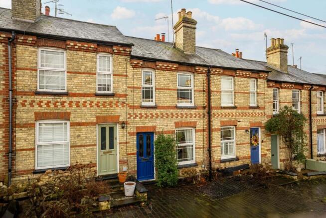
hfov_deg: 78.5
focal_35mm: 22
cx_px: 163
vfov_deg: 57.3
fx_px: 199
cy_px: 109
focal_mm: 22
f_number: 5
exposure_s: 1/100
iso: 80
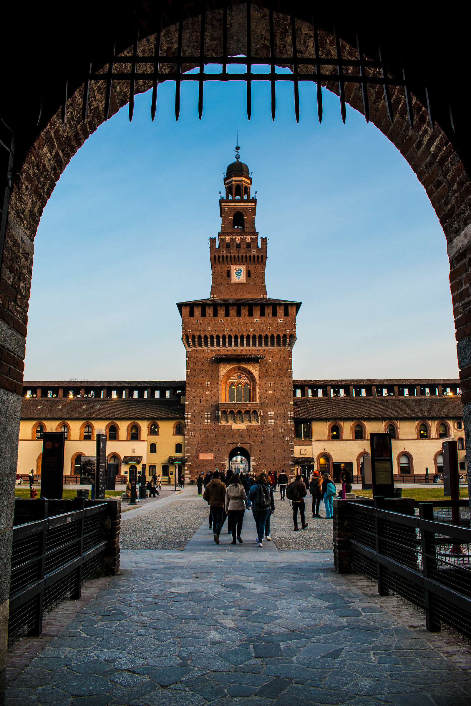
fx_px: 530
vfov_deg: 67.4
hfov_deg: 47.9
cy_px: 353
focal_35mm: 27
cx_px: 236
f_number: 5.6
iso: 125
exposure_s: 1/100
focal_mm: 18
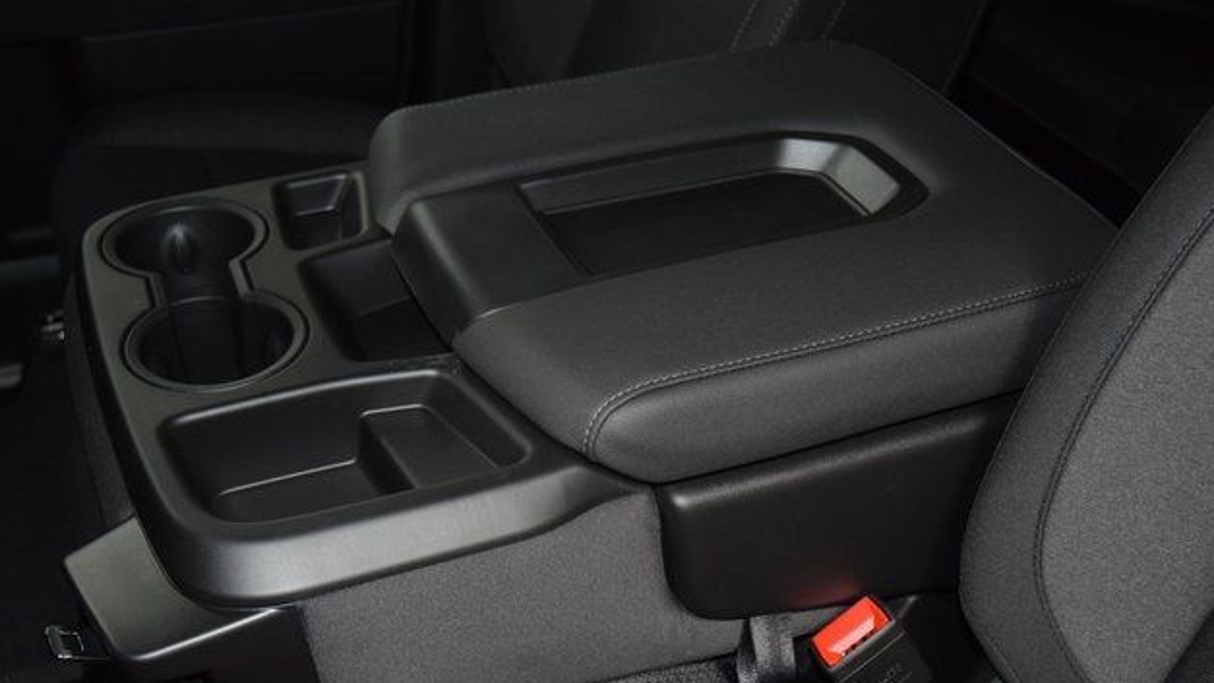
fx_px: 1498
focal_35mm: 47
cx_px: 618
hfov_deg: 44.1
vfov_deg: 25.7
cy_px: 401
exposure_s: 1/80
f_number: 3.8
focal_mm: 29
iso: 2200
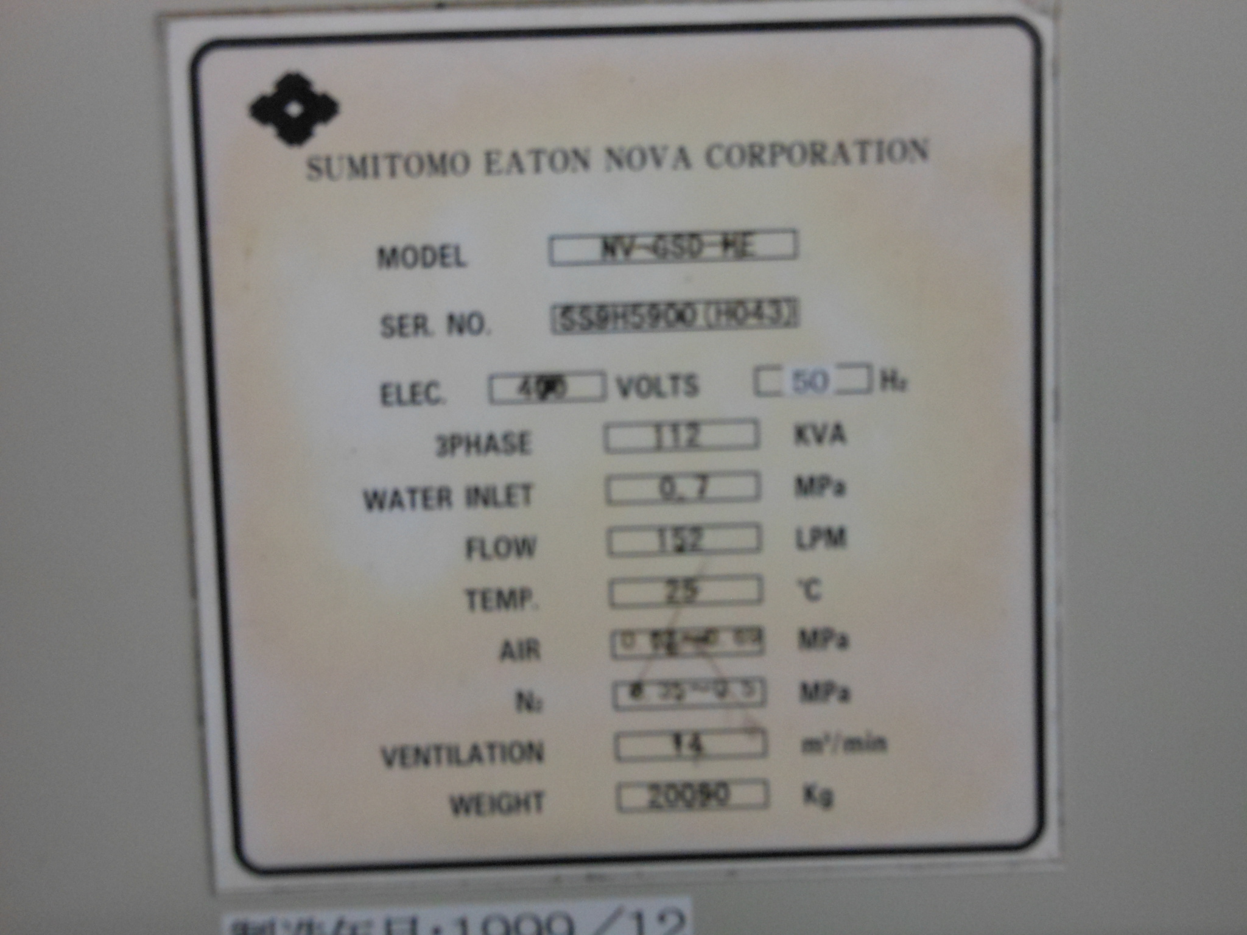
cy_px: 468
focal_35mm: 33
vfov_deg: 42.9
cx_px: 624
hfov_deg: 55.4
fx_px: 1189
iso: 400
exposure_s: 1/30
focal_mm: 5.9
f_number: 4
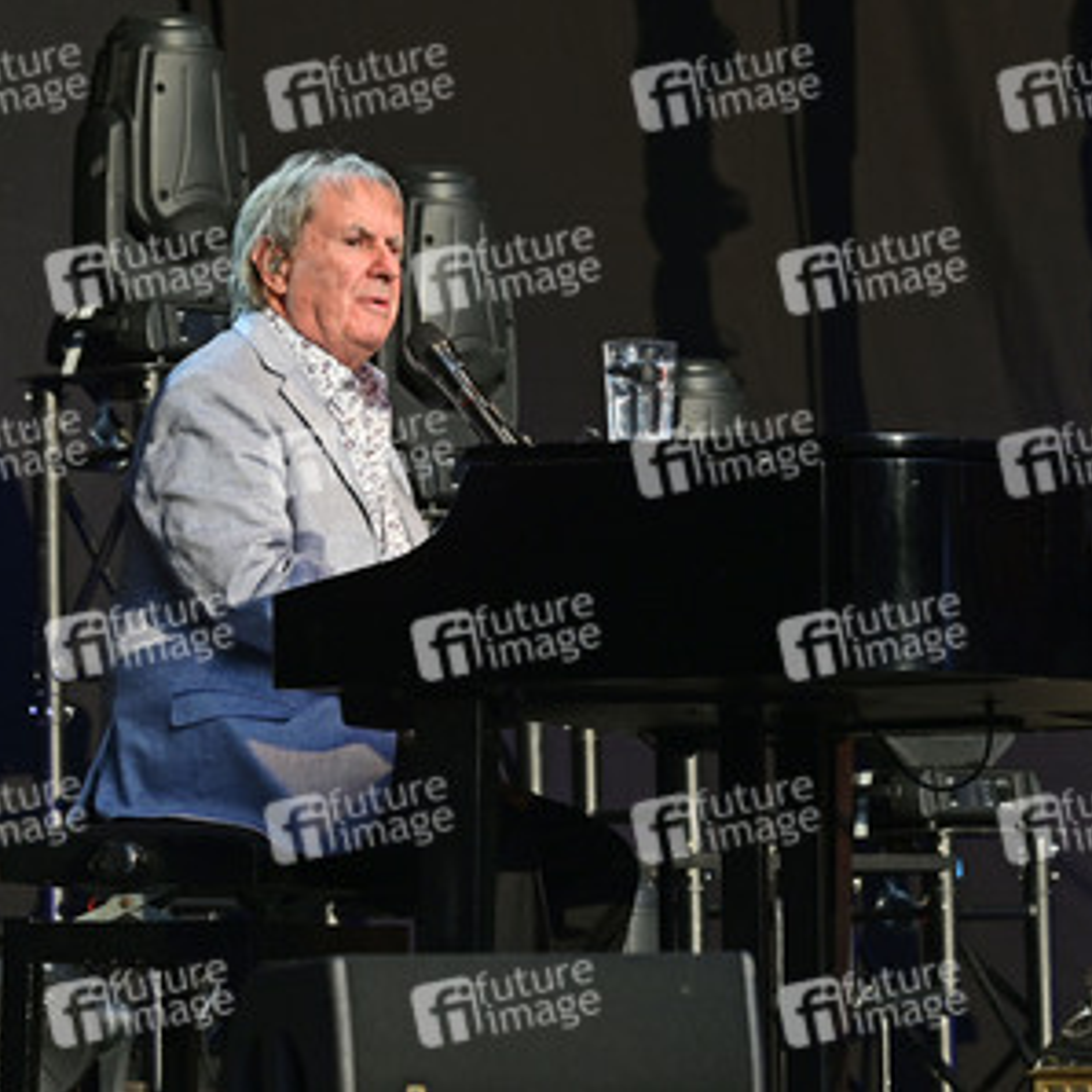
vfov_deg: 7.8
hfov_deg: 7.8
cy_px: 546
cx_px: 409
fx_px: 8030
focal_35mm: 225
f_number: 8
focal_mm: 175
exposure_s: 1/400
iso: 250
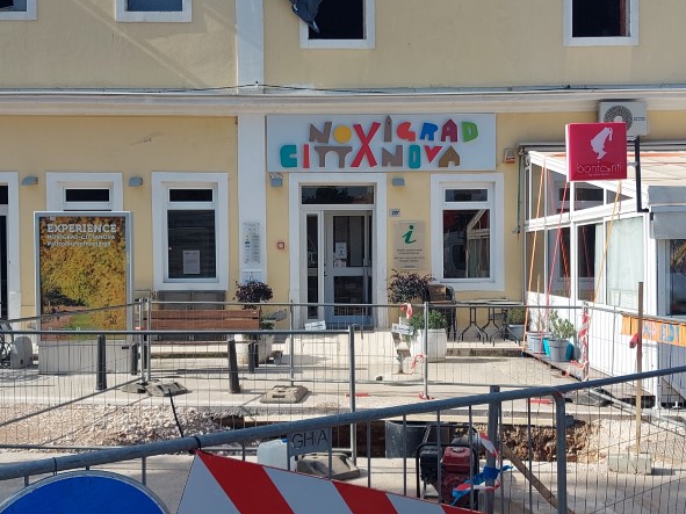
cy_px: 265
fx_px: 515
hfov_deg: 67.3
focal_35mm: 26
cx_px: 354
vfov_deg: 53.0
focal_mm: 5.23
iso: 32
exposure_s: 1/873
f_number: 1.8
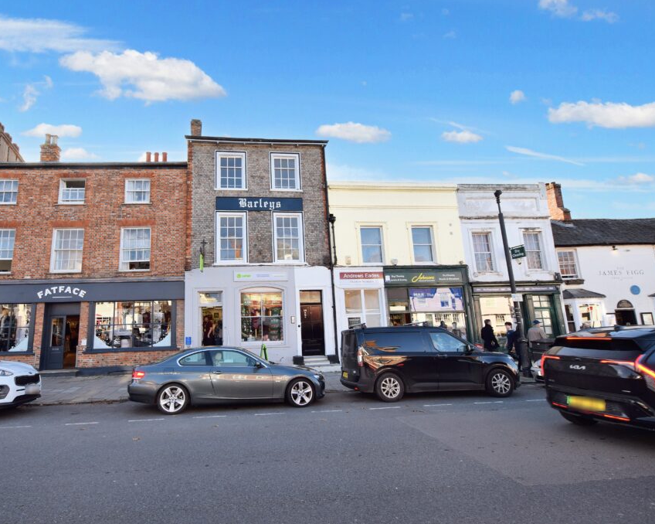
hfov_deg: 88.7
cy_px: 262
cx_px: 268
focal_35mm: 17
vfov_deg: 77.0
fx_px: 329
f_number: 5.6
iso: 100
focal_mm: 10
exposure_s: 1/125
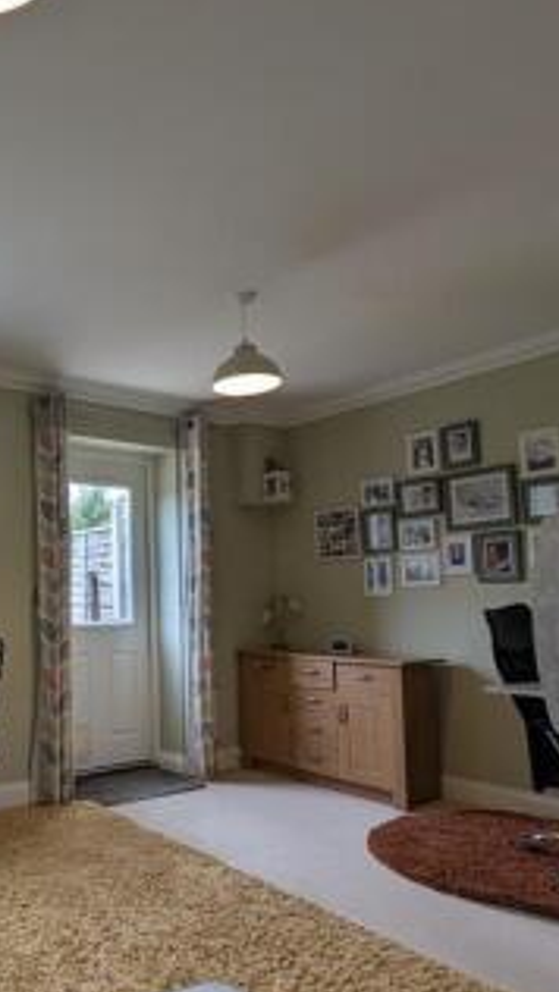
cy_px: 551
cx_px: 69
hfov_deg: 44.0
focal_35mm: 24
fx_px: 632
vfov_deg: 76.0
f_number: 1.7
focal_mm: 2.02
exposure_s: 1/132
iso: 48
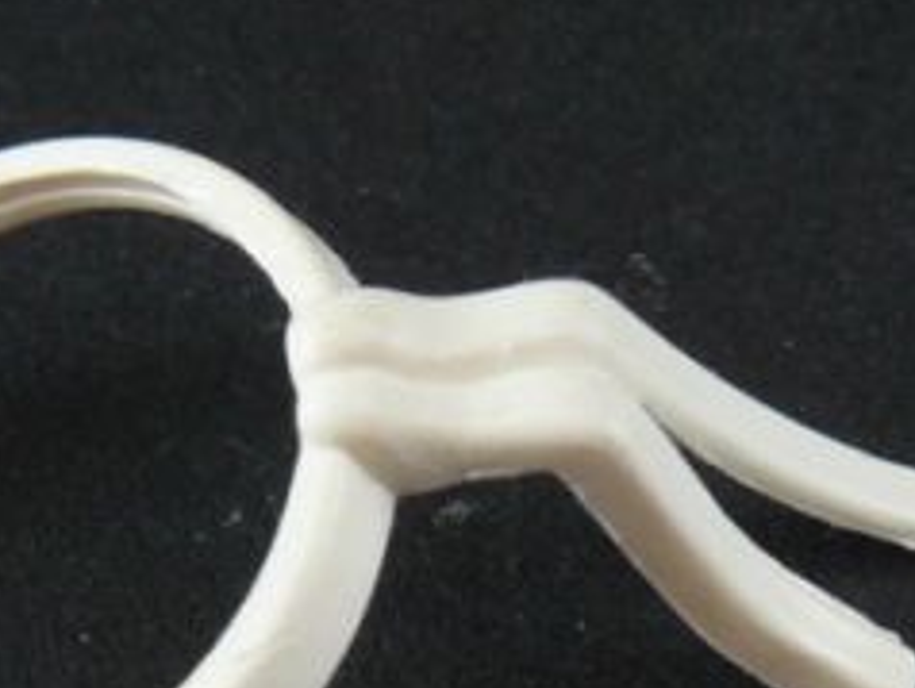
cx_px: 288
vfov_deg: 13.3
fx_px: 2937
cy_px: 459
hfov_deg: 17.7
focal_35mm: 111
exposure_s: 1/30
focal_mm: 6
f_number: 4
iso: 160
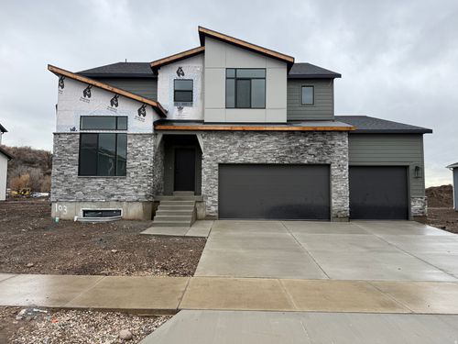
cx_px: 229
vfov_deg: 56.8
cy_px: 172
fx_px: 318
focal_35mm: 24
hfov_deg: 71.6
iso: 80
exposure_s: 1/1337
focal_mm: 6.76
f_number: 1.78
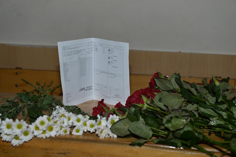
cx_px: 118
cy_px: 78
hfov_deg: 28.9
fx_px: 459
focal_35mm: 70
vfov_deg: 19.4
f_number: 5.6
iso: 250
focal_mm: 70
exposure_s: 1/250
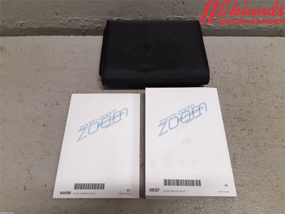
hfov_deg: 67.3
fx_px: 214
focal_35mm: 26
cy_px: 107
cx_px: 142
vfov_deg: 53.1
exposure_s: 1/50
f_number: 1.7
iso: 100
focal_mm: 3.93
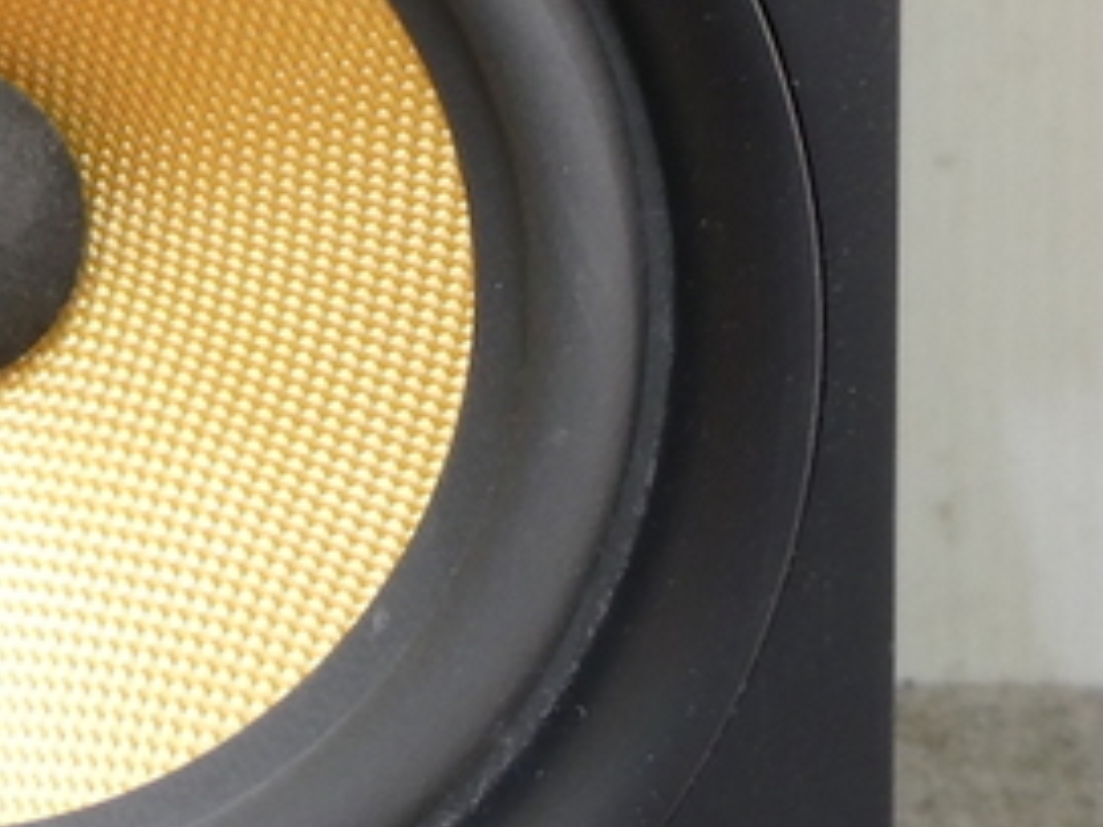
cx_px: -195
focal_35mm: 318
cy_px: -73
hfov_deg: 6.2
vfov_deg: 4.7
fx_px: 10133
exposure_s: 1/5
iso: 200
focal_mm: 16.1
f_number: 4.9
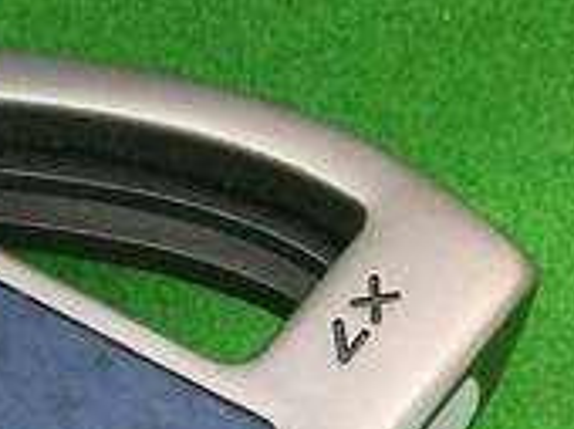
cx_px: -213
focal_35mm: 117
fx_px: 1937
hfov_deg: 15.8
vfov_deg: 12.2
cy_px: 588
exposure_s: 1/30
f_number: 2.4
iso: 100
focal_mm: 3.3
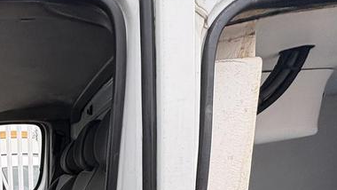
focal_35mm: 36
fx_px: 322
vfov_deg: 26.9
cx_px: 14
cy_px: 257
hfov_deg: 47.6
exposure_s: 1/99
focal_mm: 2.22
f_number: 2.2
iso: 80
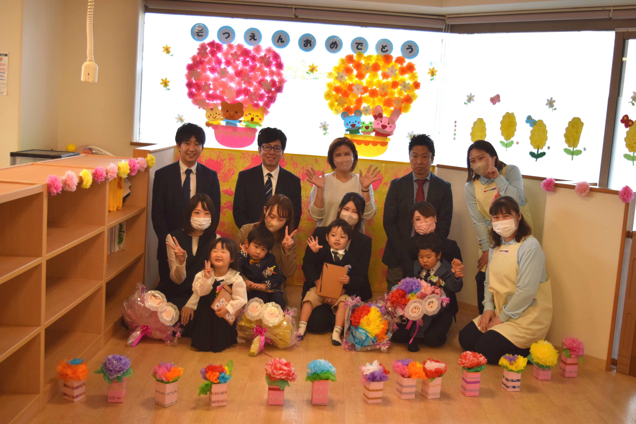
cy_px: 212
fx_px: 715
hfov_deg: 47.9
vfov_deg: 33.0
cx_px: 318
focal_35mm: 40
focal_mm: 27
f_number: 4
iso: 800
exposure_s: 1/1000
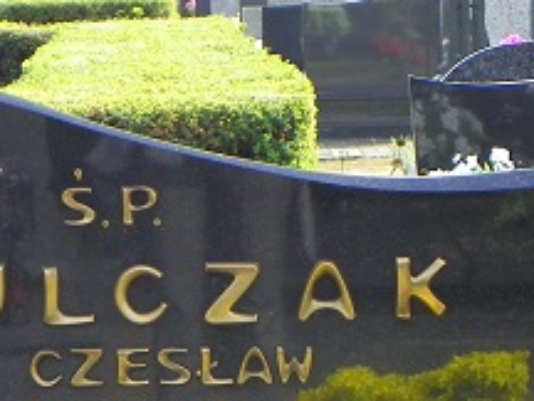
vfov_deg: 5.5
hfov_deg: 7.2
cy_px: 401
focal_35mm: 272
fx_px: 4196
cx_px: -62
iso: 64
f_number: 4
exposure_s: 1/160
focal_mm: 16.4
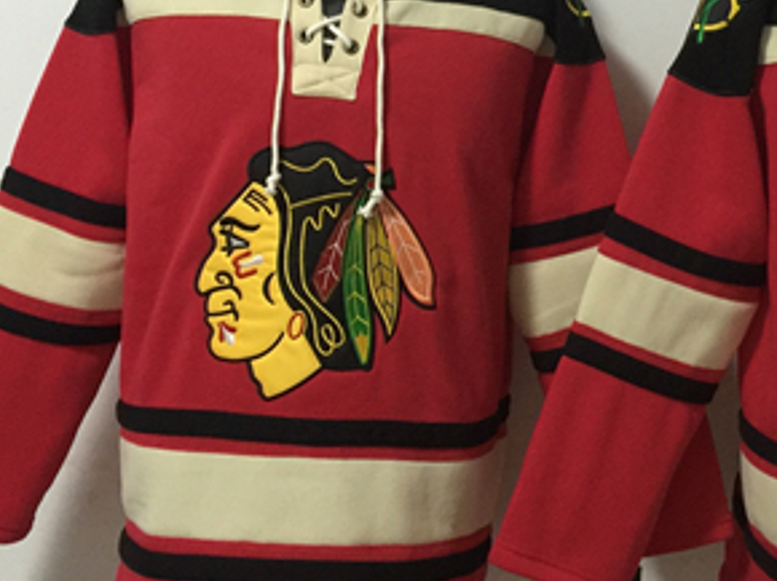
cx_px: 614
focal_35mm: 65
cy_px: 71
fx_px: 1458
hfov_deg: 29.2
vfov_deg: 22.1
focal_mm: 4.15
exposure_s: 1/10
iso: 125
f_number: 2.2
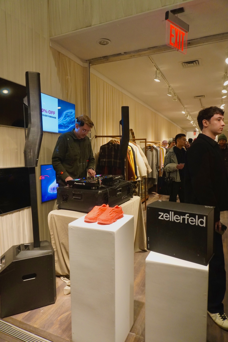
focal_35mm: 24
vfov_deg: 73.7
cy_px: 171
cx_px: 114
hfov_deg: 53.2
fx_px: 228
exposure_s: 1/160
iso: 2500
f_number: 4
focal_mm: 16
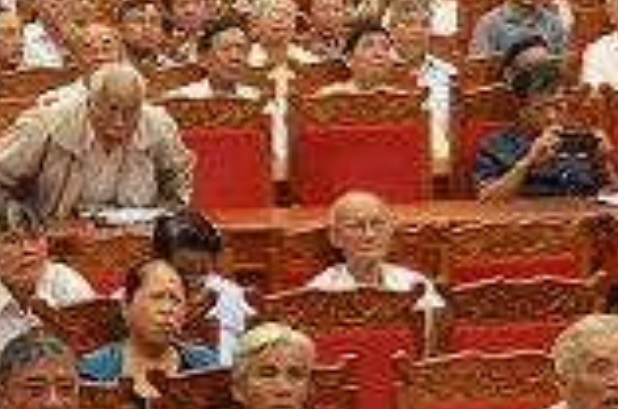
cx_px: 43
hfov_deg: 9.9
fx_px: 3546
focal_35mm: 207
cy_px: 381
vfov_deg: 6.6
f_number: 4
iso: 1600
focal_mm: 24
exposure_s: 1/25
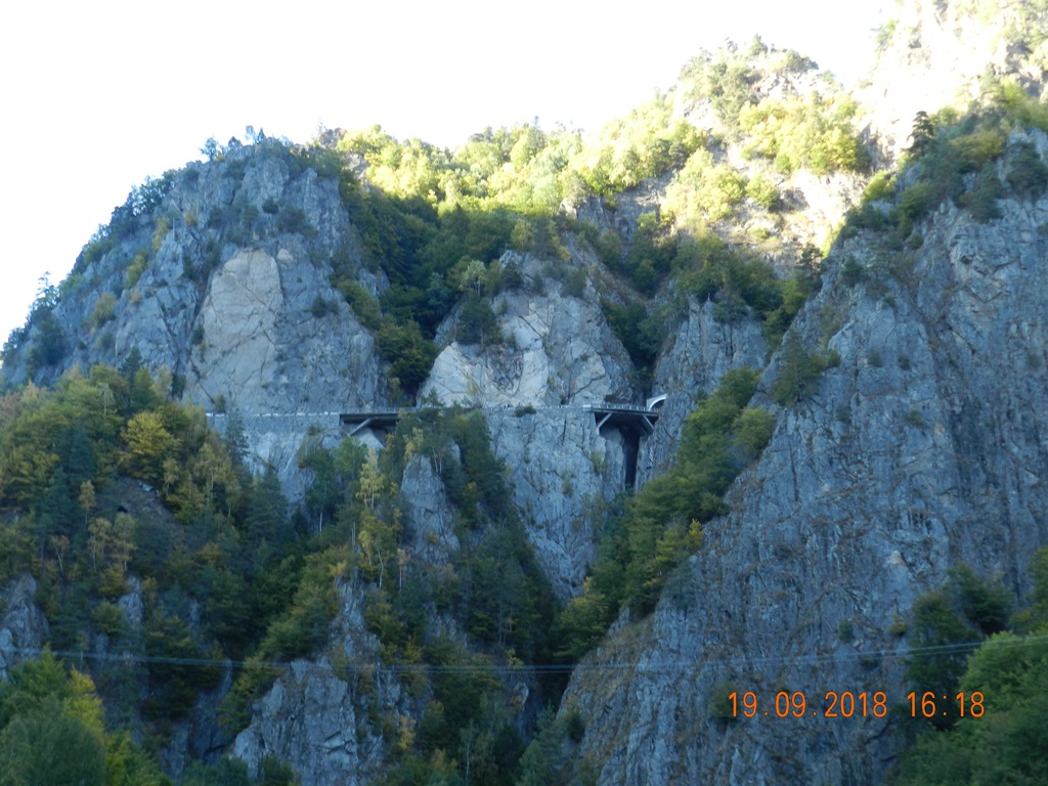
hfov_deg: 49.0
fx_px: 1150
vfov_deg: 37.7
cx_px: 524
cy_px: 393
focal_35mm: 38
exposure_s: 1/80
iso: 160
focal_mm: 6.7
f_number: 4
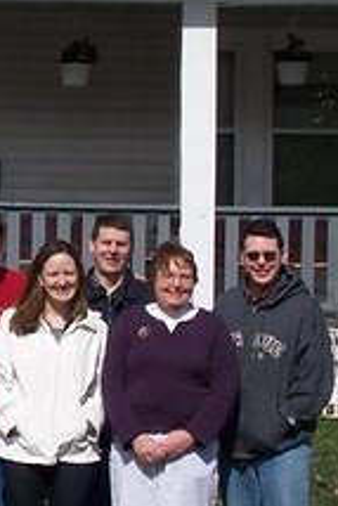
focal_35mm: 149
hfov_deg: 9.2
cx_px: 17
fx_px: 2095
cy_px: 203
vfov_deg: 13.8
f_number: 5.6
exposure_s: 1/500
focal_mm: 8
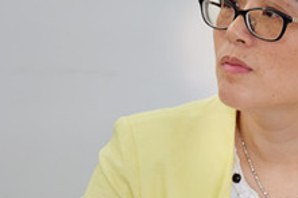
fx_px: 2250
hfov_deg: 7.6
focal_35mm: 272
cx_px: 241
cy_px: 149
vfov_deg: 5.0
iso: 400
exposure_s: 1/25
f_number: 5.6
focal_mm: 80
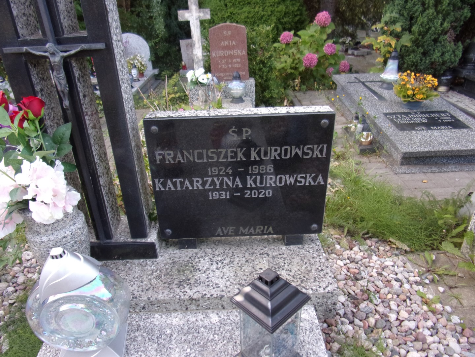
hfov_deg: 71.6
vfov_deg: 56.8
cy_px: 178
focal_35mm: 24
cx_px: 238
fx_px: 329
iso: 80
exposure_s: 1/70
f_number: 3.3
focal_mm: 4.3
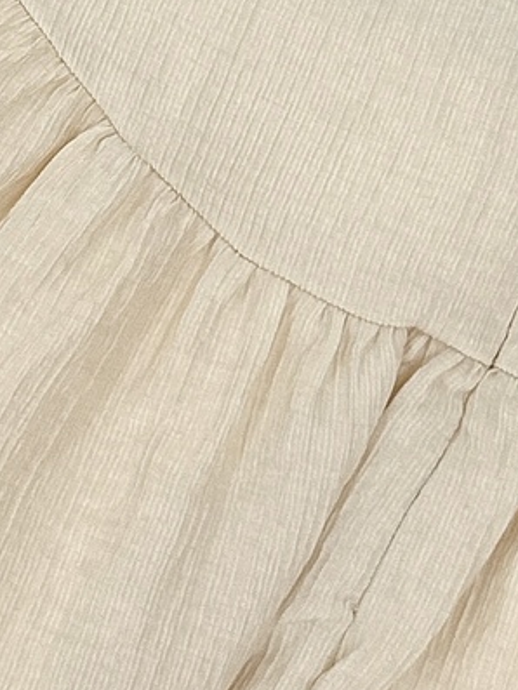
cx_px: 160
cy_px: -459
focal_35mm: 145
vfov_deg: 12.7
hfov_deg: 10.2
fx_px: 2892
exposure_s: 1/100
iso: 200
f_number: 1.78
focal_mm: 6.86
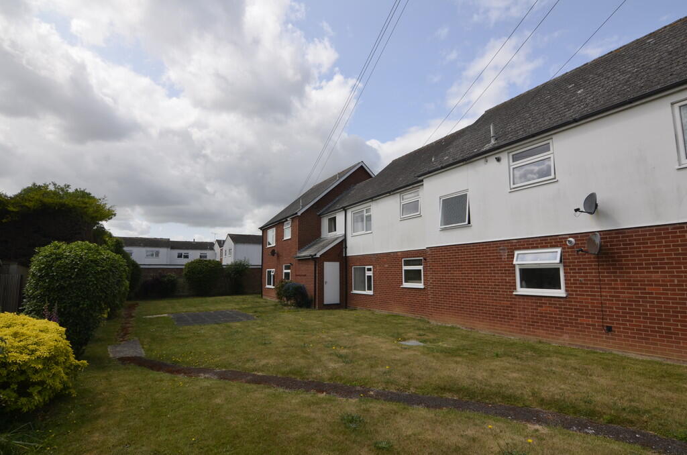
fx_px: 343
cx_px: 344
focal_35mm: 18
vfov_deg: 67.1
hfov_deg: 90.1
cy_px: 228
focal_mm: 12
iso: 100
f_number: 10
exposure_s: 1/200
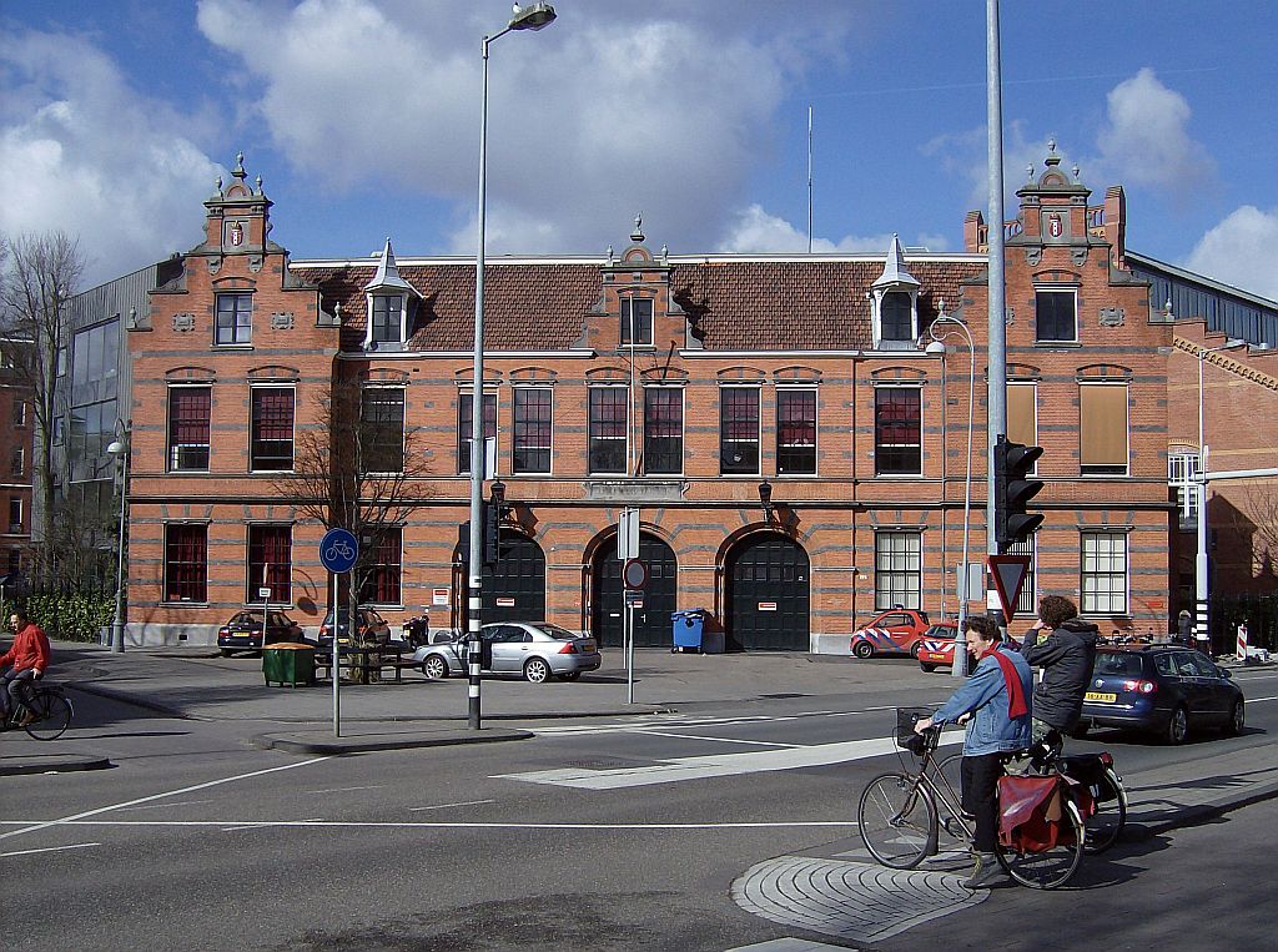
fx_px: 1400
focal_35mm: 38
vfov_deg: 37.6
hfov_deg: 49.1
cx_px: 639
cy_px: 476
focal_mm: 6.4
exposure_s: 1/1121
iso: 100
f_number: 4.8
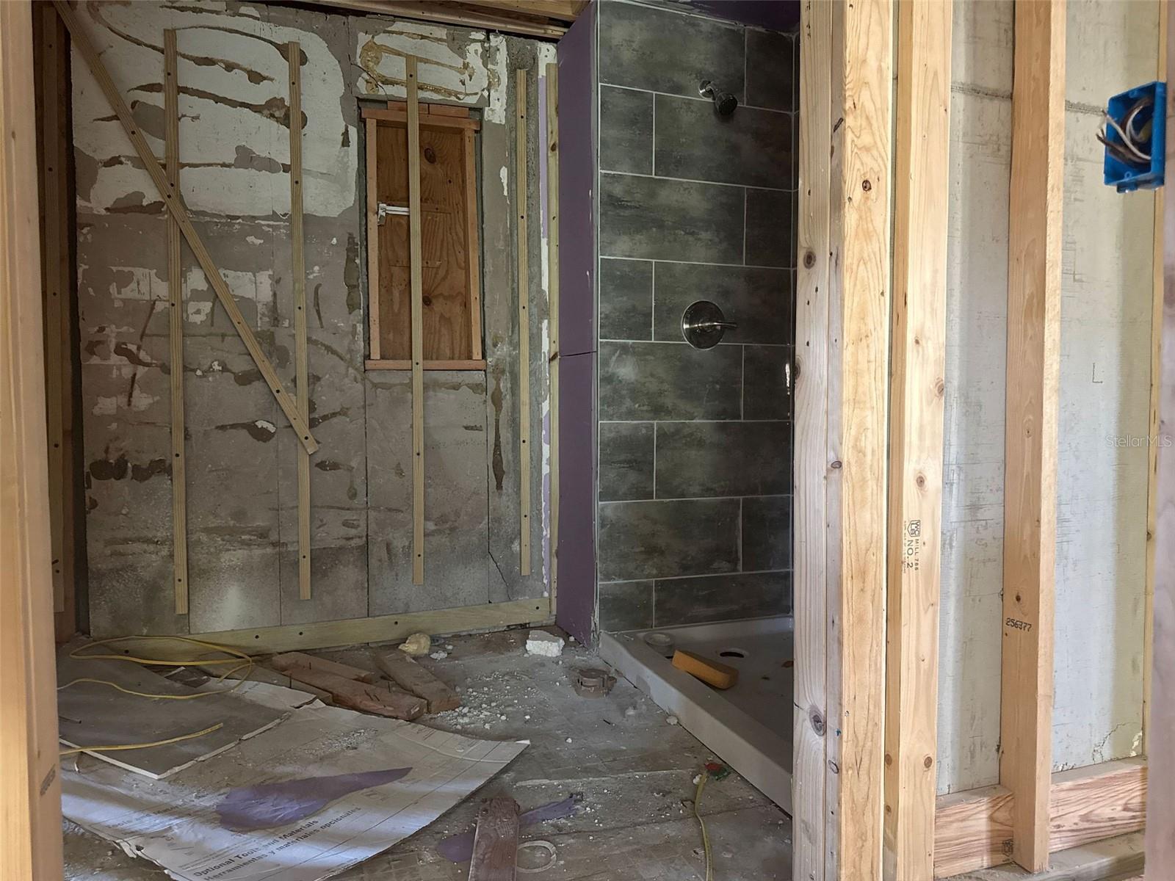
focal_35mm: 24
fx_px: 815
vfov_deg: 56.8
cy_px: 440
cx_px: 588
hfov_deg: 71.6
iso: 800
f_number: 1.78
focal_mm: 6.76
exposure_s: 1/41
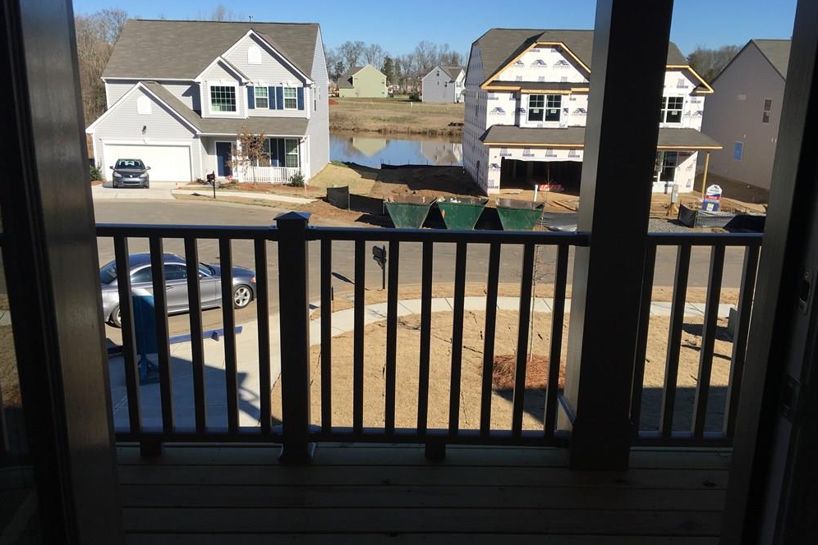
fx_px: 704
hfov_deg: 60.3
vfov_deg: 42.3
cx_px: 412
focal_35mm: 31
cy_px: 273
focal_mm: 4.15
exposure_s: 1/1508
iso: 25
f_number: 2.2
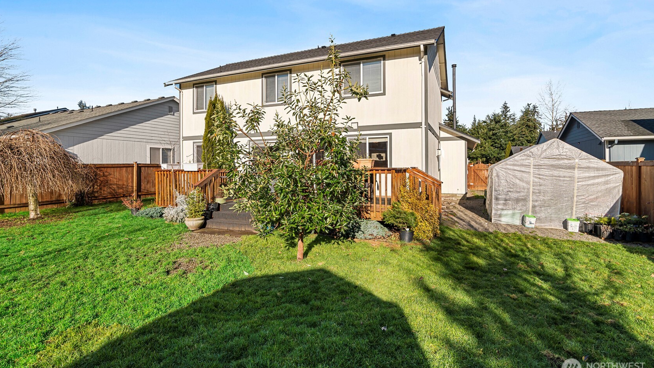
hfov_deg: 92.7
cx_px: 326
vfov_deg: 60.9
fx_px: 312
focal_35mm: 18
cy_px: 163
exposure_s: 1/320
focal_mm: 17
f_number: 8
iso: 200
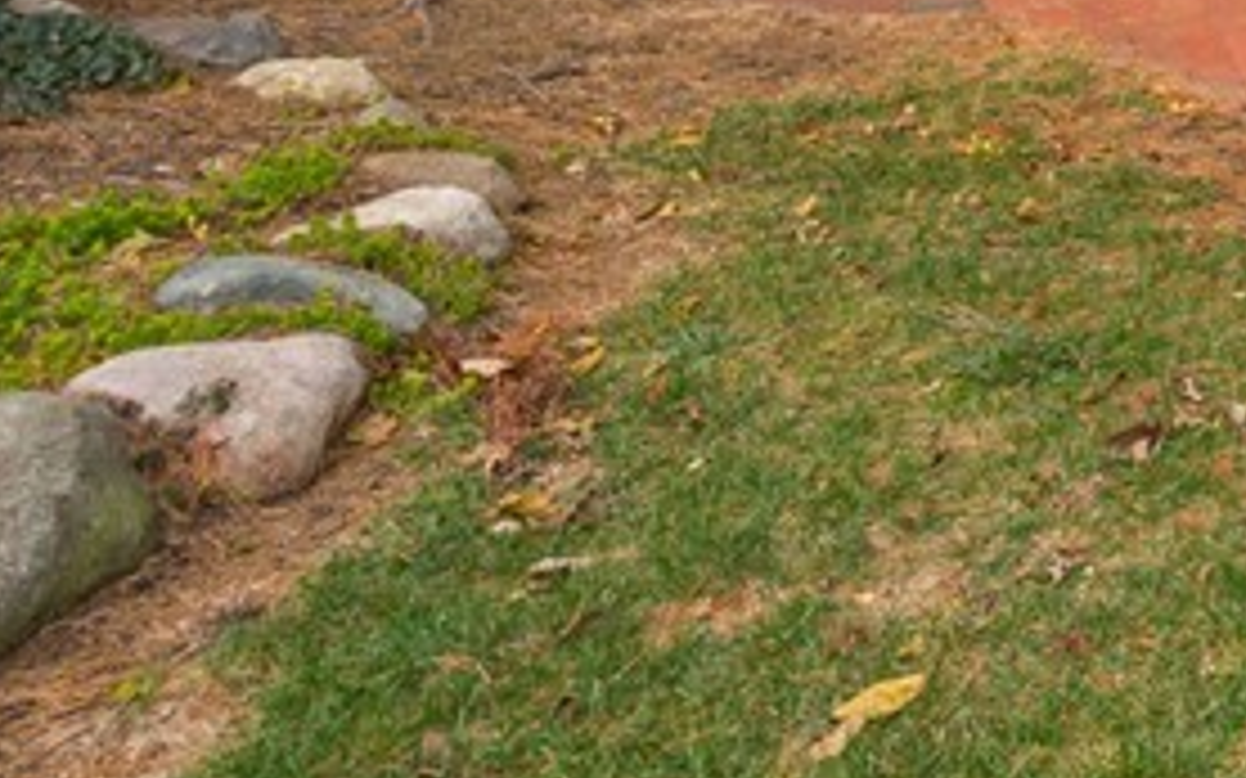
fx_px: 1901
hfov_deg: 28.2
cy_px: -461
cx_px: 1716
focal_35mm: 56
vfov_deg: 19.5
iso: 200
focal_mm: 14
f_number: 9
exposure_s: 1/250
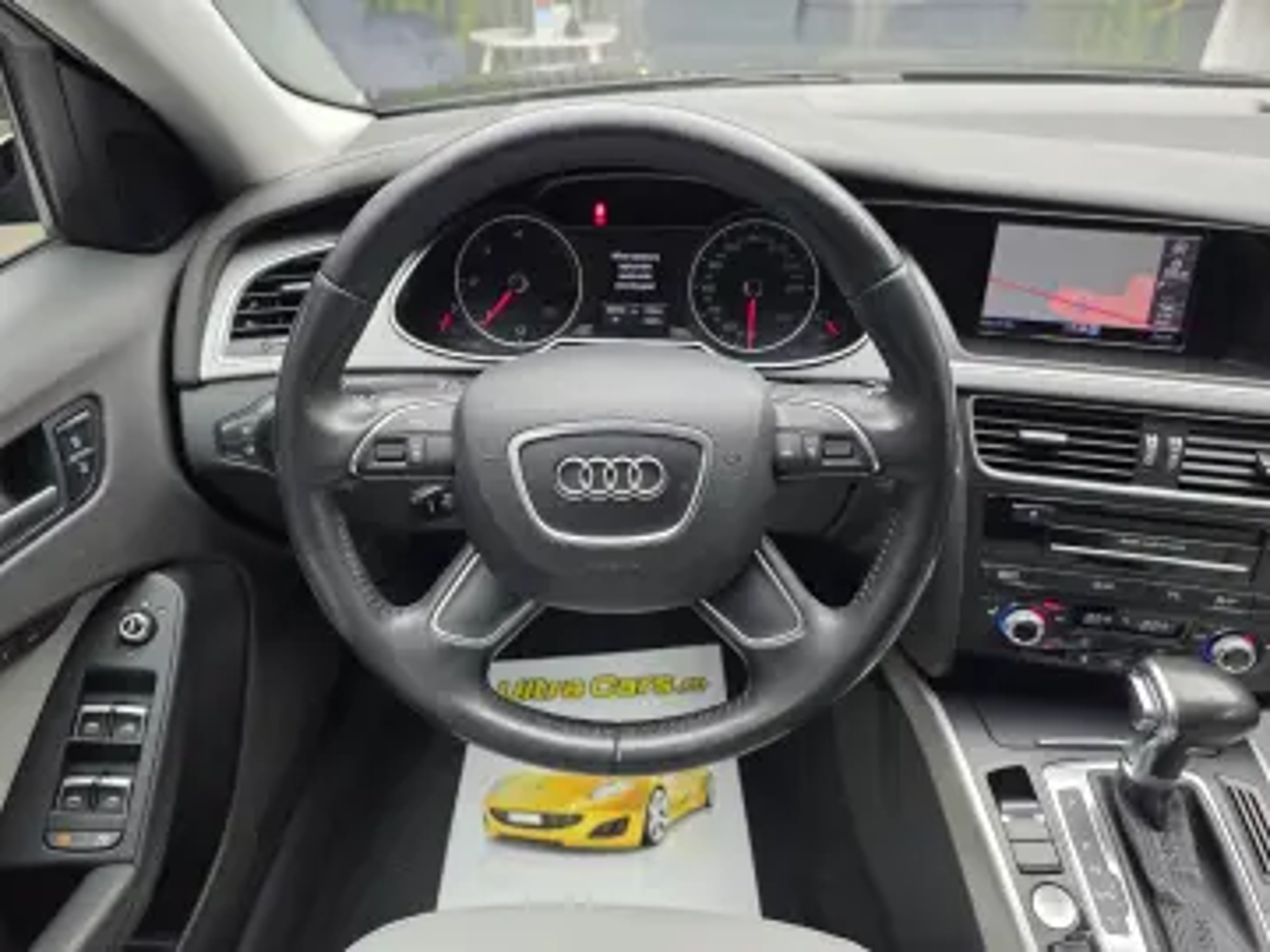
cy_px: 476
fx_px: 844
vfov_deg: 58.9
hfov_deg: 73.9
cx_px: 635
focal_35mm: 23
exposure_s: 1/100
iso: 160
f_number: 1.7
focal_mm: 6.25
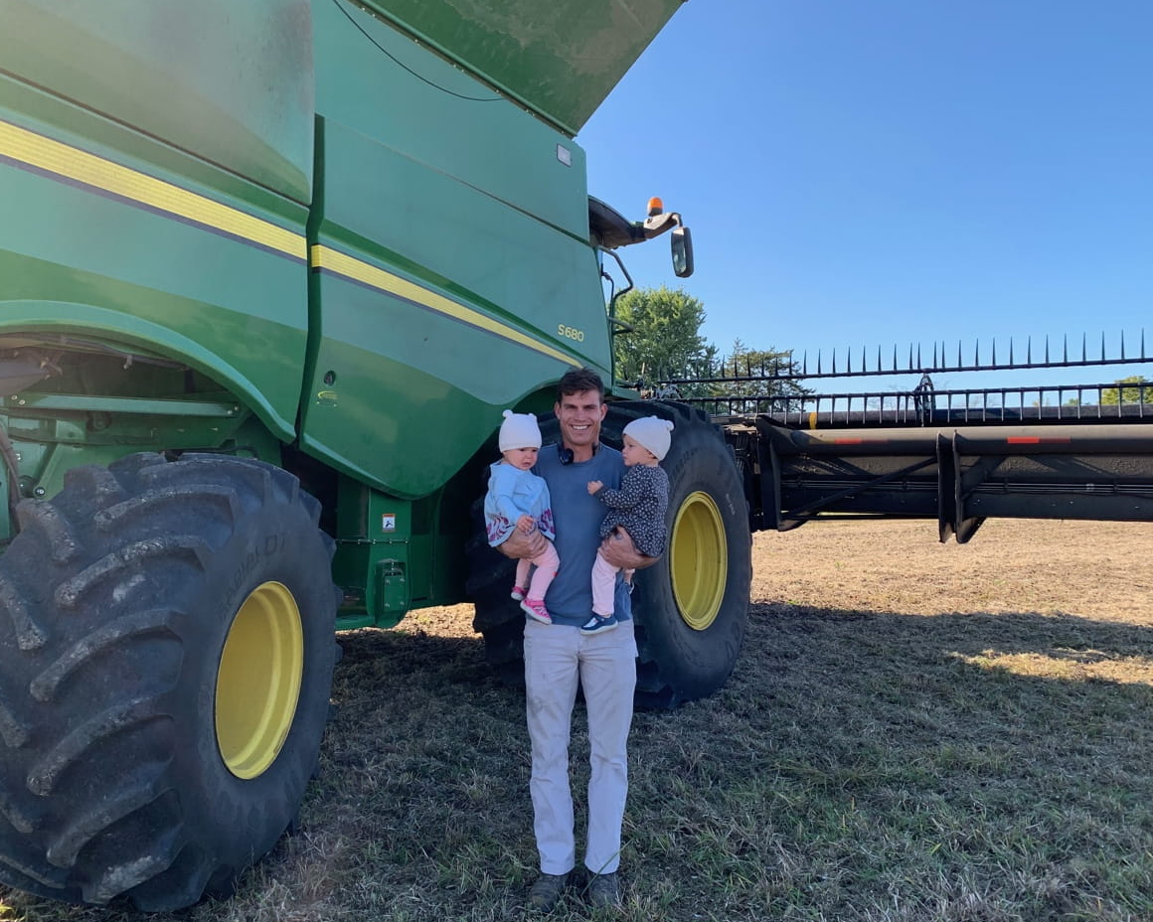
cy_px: 467
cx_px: 565
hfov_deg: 62.2
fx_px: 955
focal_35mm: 28
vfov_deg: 51.5
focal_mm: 4.25
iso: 25
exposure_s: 1/706
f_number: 1.8
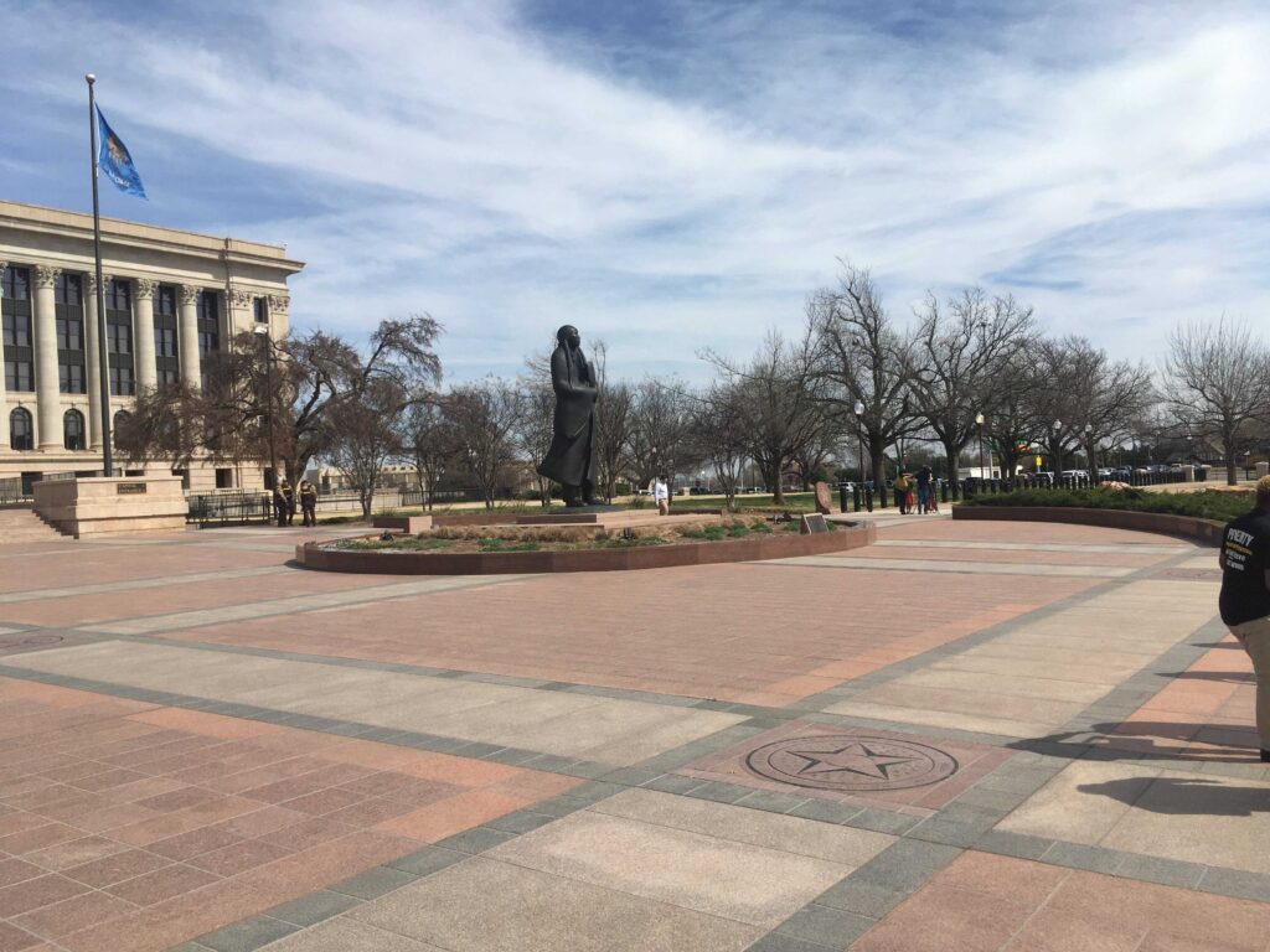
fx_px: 1064
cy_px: 476
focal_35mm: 29
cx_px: 635
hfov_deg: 61.7
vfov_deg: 48.2
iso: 25
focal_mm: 4.15
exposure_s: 1/2481
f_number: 2.2
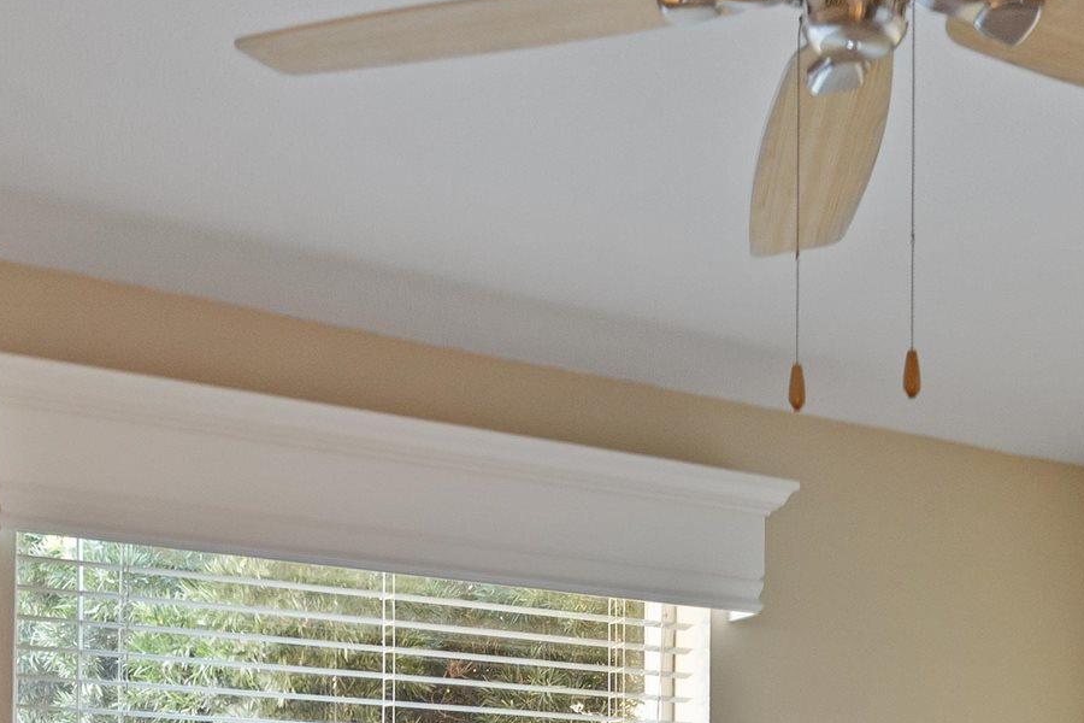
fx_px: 1746
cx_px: 742
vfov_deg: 21.1
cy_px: 956
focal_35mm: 58
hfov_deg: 34.1
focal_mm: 17
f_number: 7.1
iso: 160
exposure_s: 1/2.5
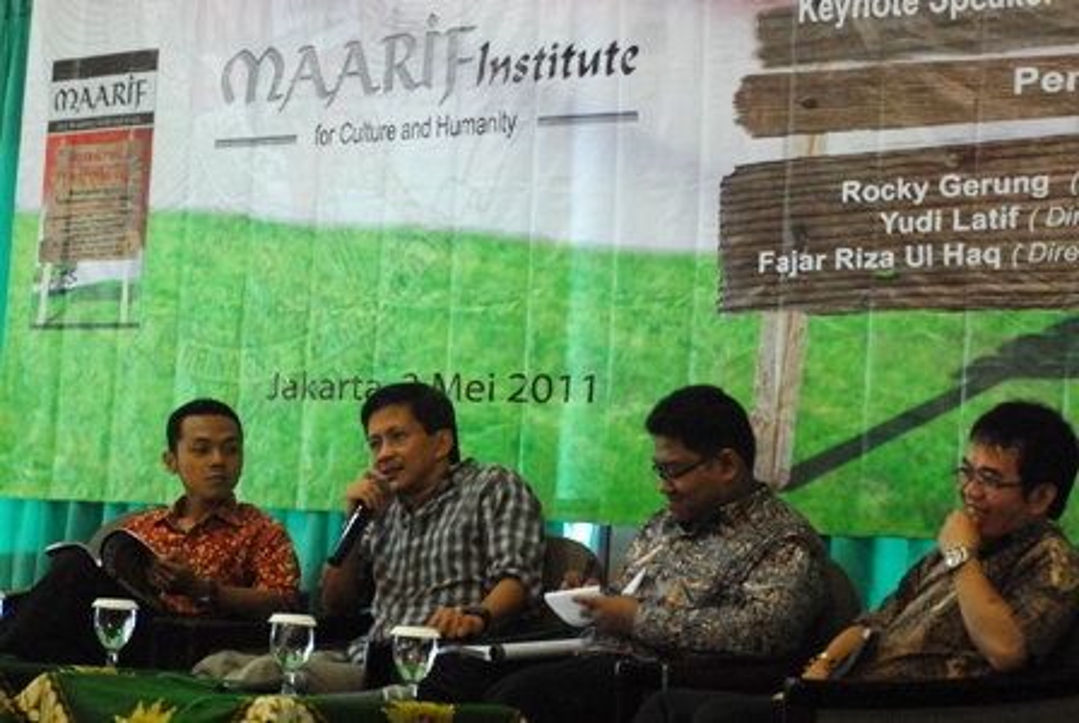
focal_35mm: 120
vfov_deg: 11.5
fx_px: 3601
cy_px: 362
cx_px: 540
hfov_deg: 17.0
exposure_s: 1/40
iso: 800
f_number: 3.2
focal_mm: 80
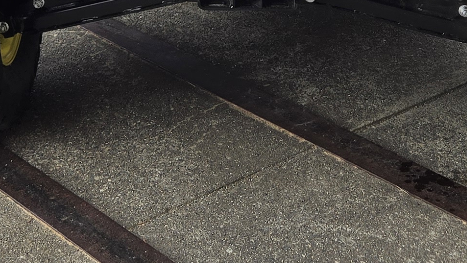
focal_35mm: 104
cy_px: -247
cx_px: 203
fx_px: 1288
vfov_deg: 10.7
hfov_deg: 20.5
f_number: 1.8
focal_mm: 5.4
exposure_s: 1/711
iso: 25
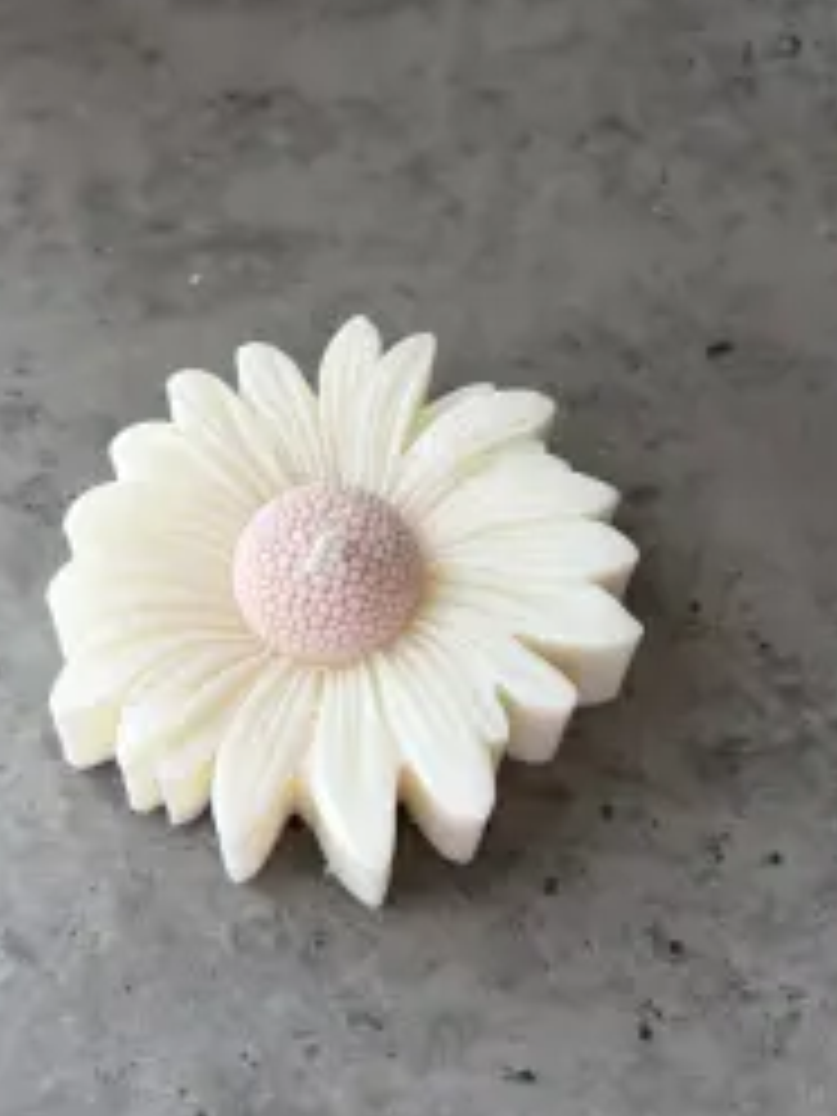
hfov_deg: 34.3
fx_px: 1354
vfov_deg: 44.7
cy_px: 490
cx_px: 356
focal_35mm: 42
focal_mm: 5.96
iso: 32
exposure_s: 1/125
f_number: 1.6
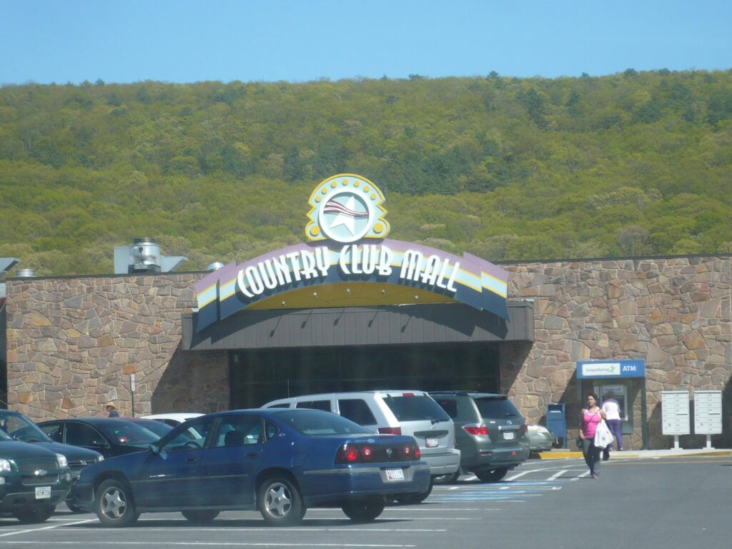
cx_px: 366
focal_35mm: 124
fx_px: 2622
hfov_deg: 15.9
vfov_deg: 12.0
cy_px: 274
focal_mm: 17
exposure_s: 1/320
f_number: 4.9
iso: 100
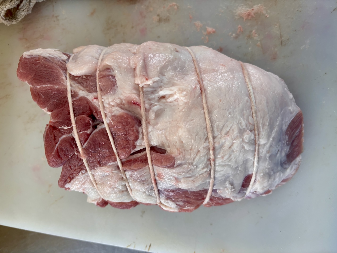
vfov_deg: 53.1
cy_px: 126
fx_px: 253
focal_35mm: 26
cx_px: 168
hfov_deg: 67.3
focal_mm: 5.96
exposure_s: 1/60
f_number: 1.6
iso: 80
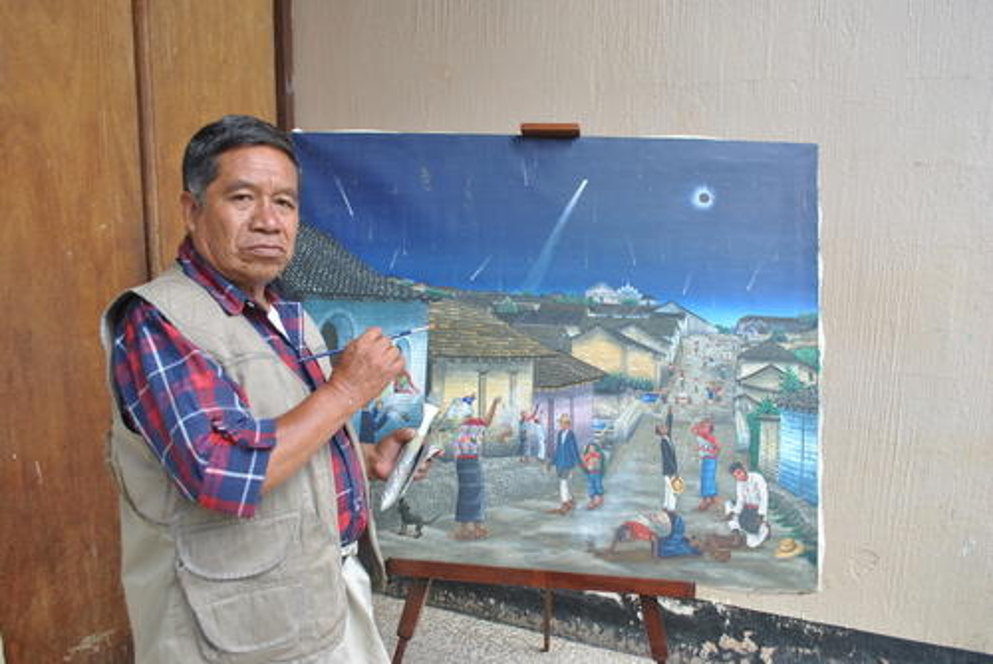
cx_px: 496
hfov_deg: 67.4
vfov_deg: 48.0
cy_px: 332
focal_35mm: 27
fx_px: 745
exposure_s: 1/100
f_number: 5
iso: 200
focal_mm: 18
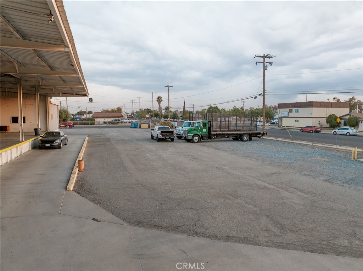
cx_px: 182
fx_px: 251
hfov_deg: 71.6
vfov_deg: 56.7
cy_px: 136
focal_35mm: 24
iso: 190
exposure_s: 1/200
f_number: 2.8
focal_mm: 12.29
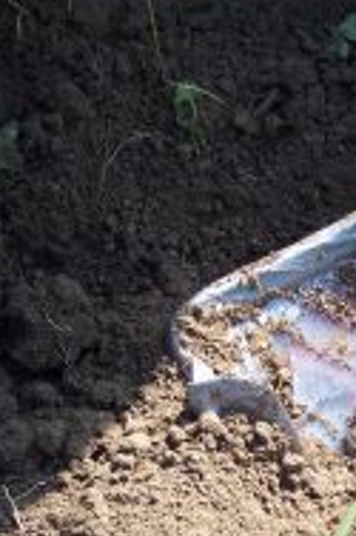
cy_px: 339
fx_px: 1248
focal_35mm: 84
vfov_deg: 24.1
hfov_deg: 15.5
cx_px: 461
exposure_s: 1/500
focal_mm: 8
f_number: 2.8
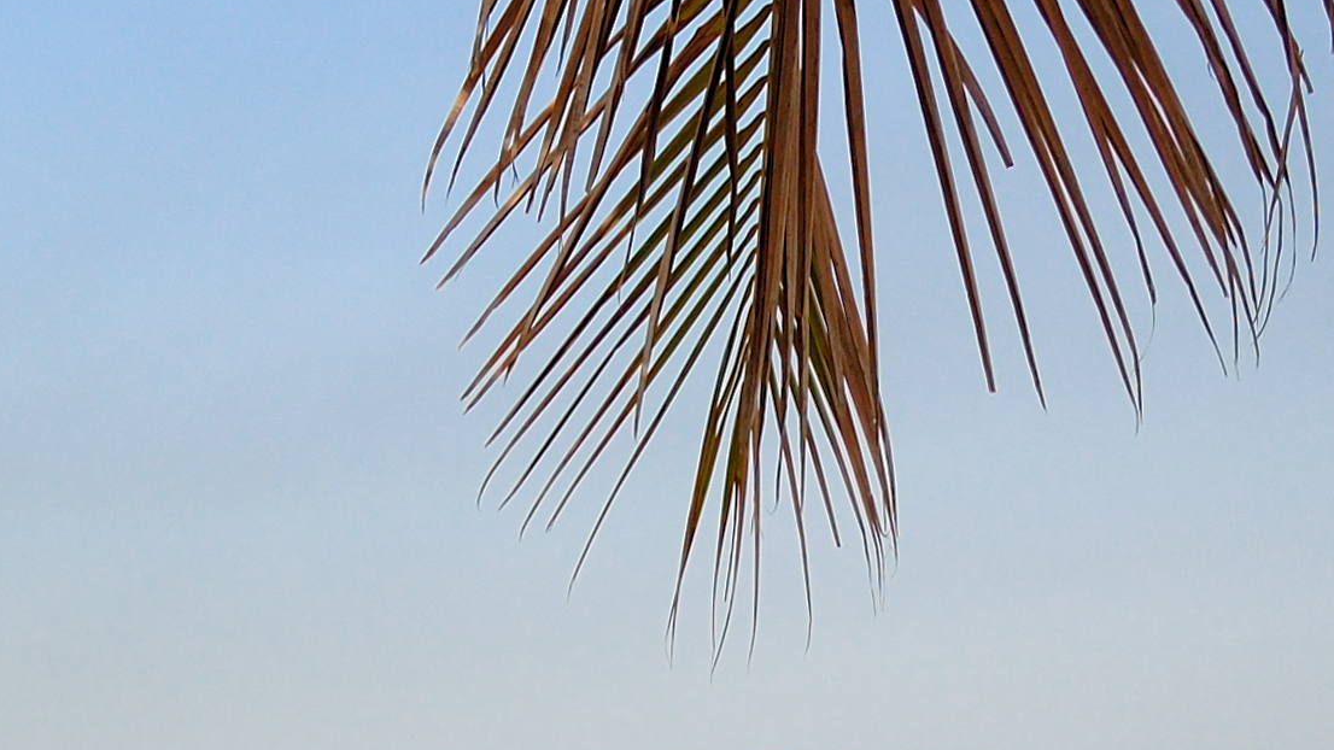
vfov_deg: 11.8
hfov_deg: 20.9
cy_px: 972
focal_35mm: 100
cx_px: 103
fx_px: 3537
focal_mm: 24
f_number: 8
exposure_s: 1/500
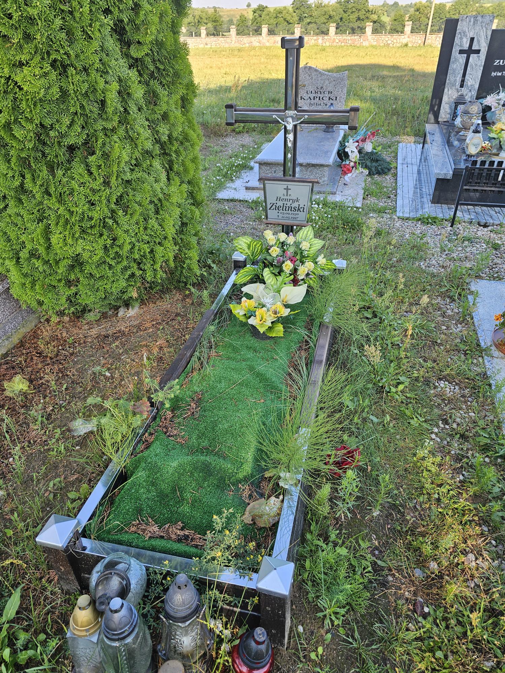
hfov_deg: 58.9
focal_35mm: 23
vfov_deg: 73.9
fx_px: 447
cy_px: 336
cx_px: 252
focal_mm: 6.3
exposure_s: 1/100
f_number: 1.7
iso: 12
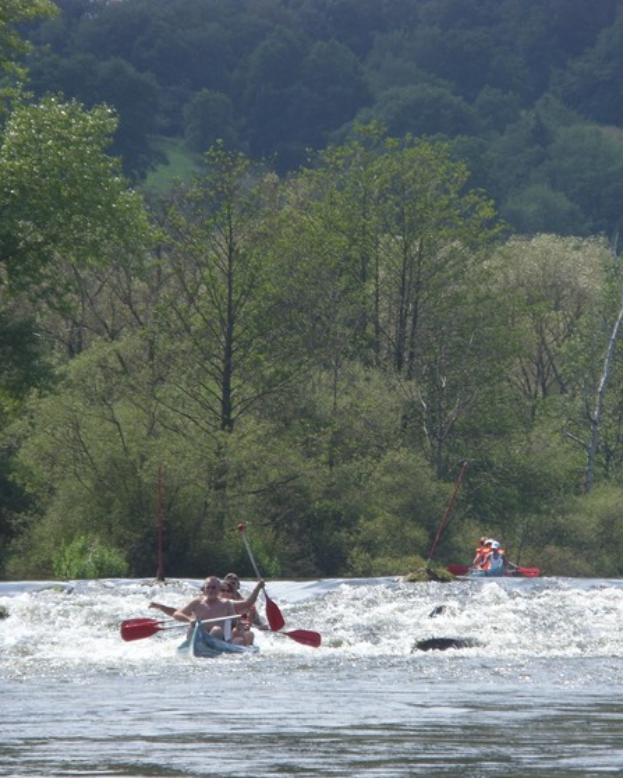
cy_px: 389
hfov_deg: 6.2
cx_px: 323
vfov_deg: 7.8
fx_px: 5734
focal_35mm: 249
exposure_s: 1/337
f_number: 4.6
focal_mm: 31.5
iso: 50
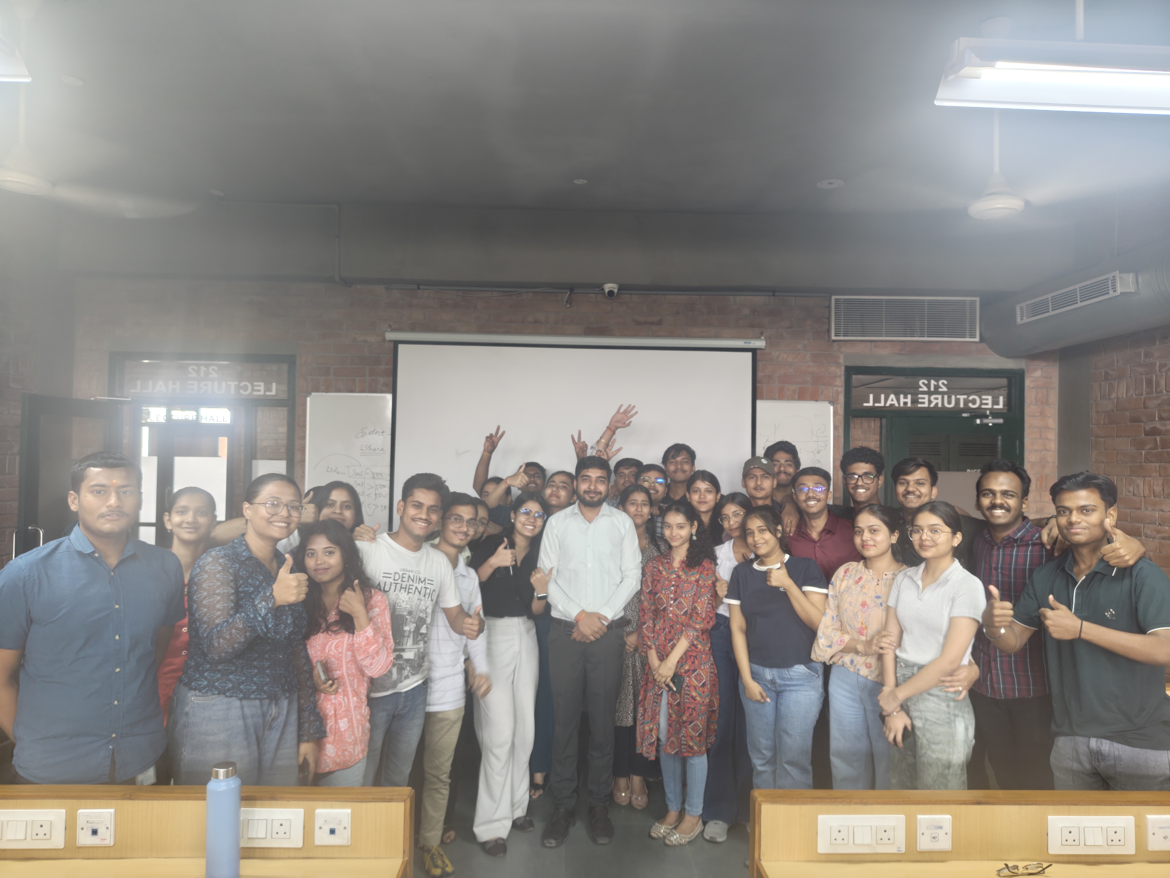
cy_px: 439
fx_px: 811
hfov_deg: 71.6
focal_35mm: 24
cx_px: 585
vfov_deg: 56.8
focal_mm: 5.56
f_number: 1.88
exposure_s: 1/33.3
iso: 473
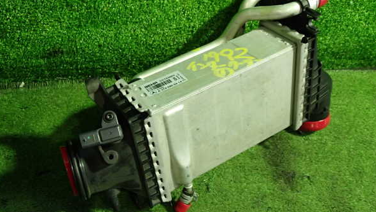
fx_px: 419
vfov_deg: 28.4
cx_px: 187
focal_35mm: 42
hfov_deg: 48.3
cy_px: 105
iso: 500
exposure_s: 1/40
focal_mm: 6.83
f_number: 2.7
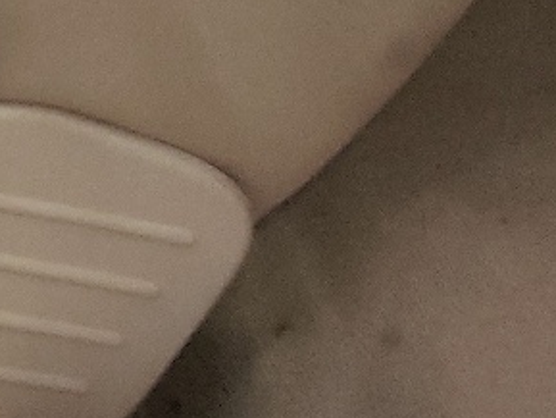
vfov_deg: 9.0
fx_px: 2314
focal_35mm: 144
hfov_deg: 11.9
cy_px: -666
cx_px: -625
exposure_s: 1/30
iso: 376
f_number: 1.5
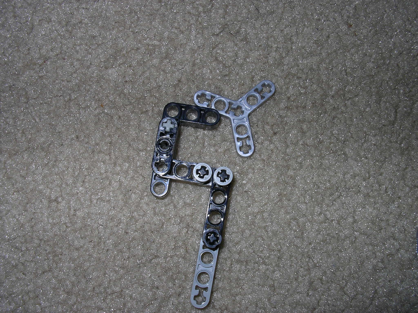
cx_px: 209
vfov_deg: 37.7
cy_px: 156
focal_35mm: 38
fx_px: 459
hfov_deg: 49.0
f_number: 4.1
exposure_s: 1/60
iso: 50
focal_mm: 5.8
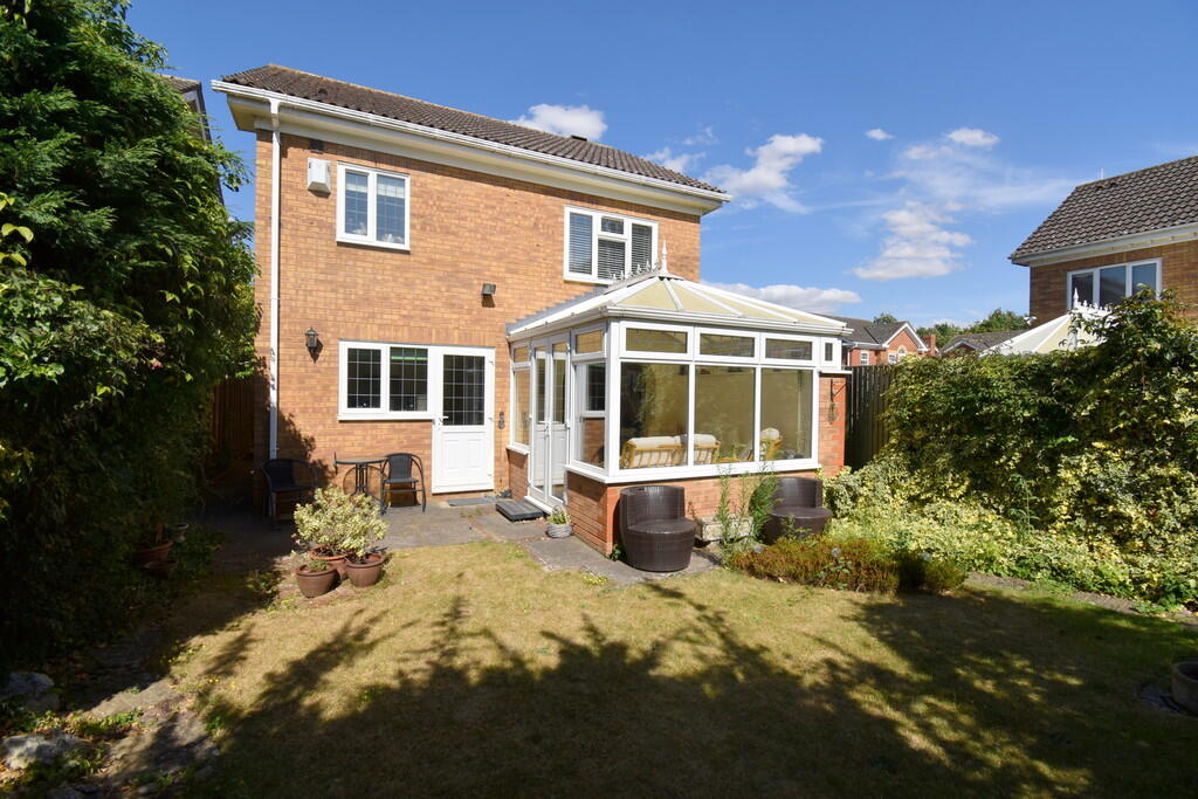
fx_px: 499
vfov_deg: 77.3
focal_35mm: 15
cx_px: 599
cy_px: 400
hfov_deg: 100.4
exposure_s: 1/400
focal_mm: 10
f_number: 10
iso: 100
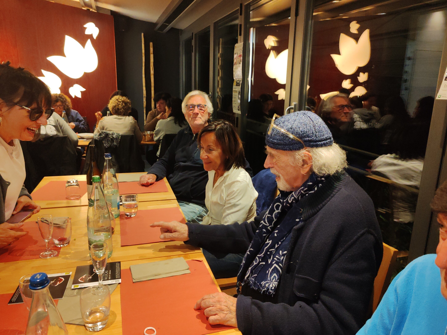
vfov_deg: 51.4
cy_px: 168
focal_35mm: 27
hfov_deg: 65.3
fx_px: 349
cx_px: 224
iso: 1250
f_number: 1.9
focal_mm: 6.12
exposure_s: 1/100
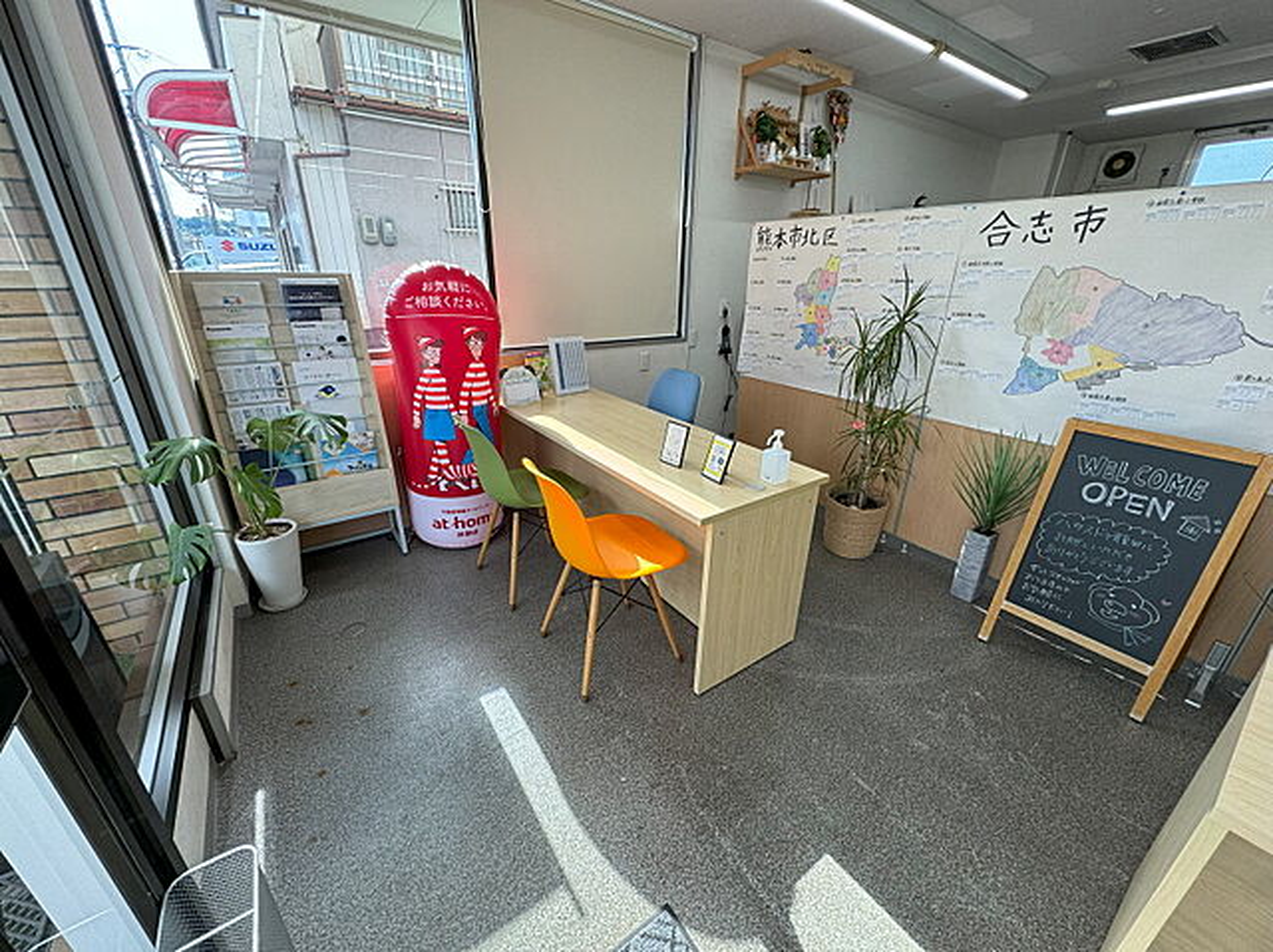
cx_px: 636
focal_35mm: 14
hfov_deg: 102.1
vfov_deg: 85.6
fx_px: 514
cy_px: 476
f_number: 2.2
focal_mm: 2.22
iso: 64
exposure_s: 1/120
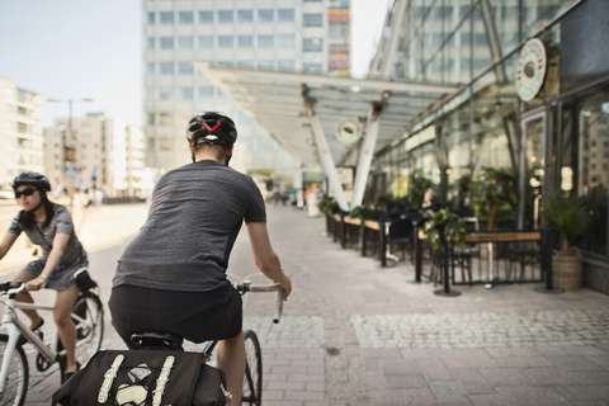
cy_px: 203
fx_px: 406
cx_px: 304
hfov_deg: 73.7
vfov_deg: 53.1
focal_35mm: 24
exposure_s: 1/1600
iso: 200
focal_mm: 24
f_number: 1.8
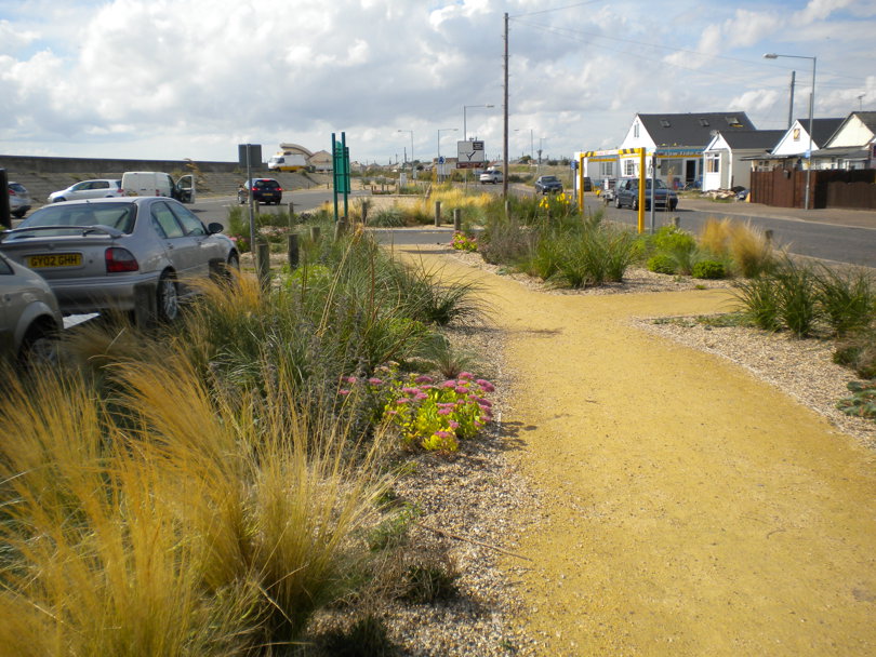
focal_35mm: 35
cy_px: 328
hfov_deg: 52.6
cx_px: 438
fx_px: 886
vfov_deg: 40.7
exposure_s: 1/624
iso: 80
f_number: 4.6
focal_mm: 6.3
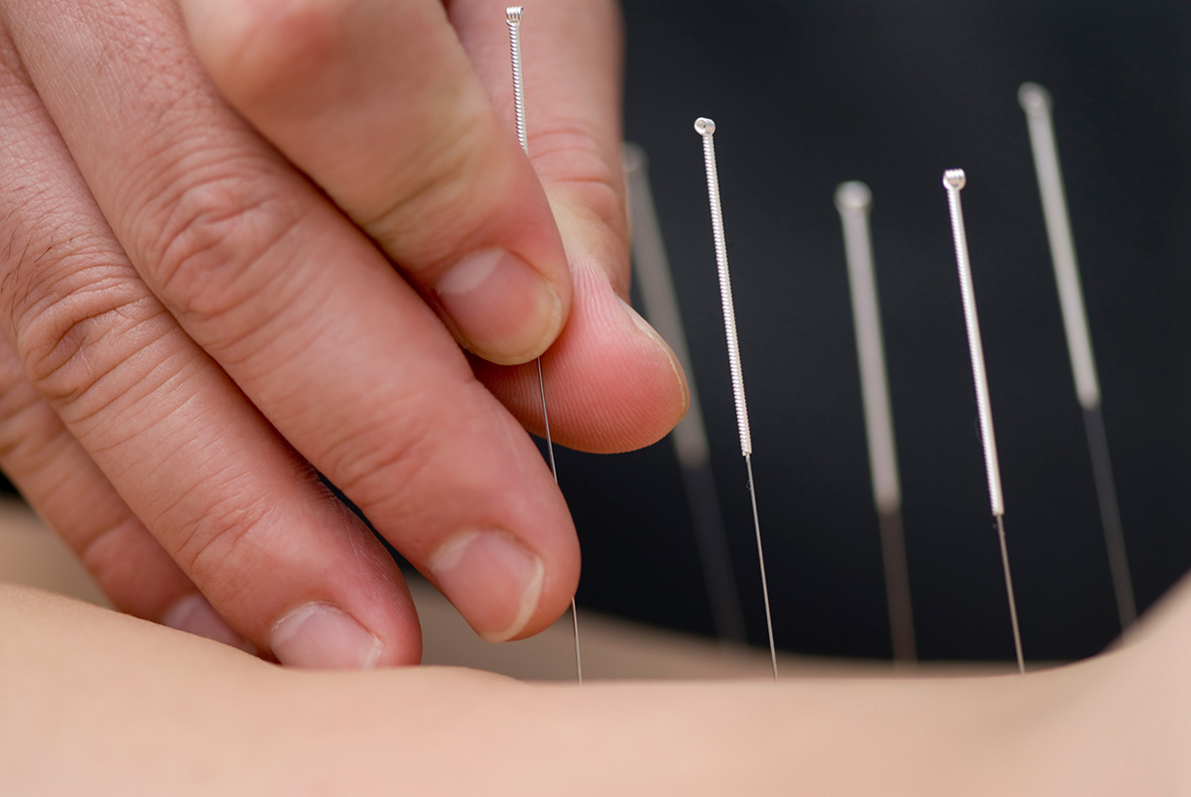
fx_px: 5216
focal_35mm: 158
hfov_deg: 13.0
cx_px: 596
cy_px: 398
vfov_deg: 8.7
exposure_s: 1/100
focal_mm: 105
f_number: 3
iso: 100
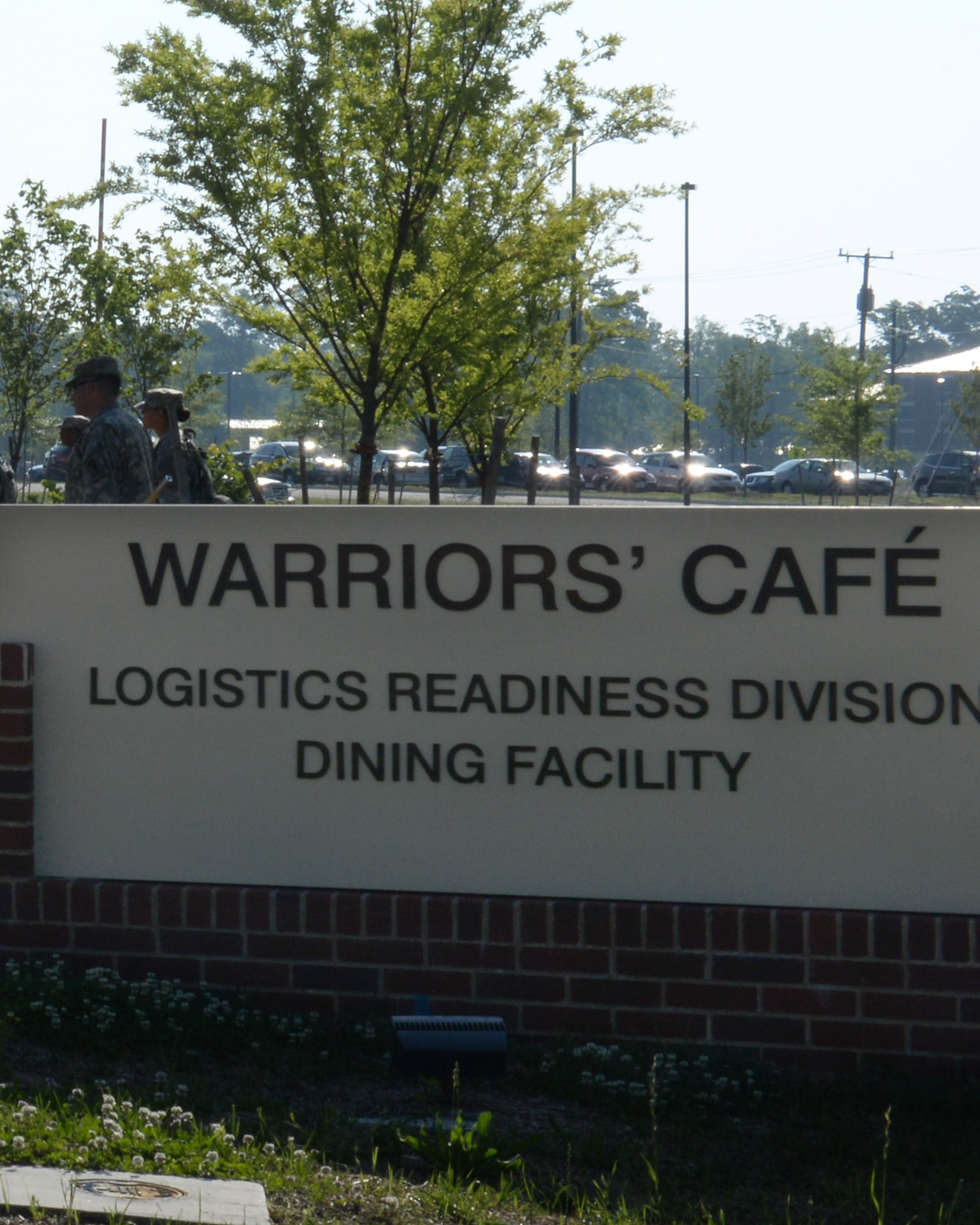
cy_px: 607
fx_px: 1958
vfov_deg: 34.7
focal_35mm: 54
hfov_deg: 27.4
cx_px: 151
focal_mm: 38
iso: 500
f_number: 22
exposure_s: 1/250
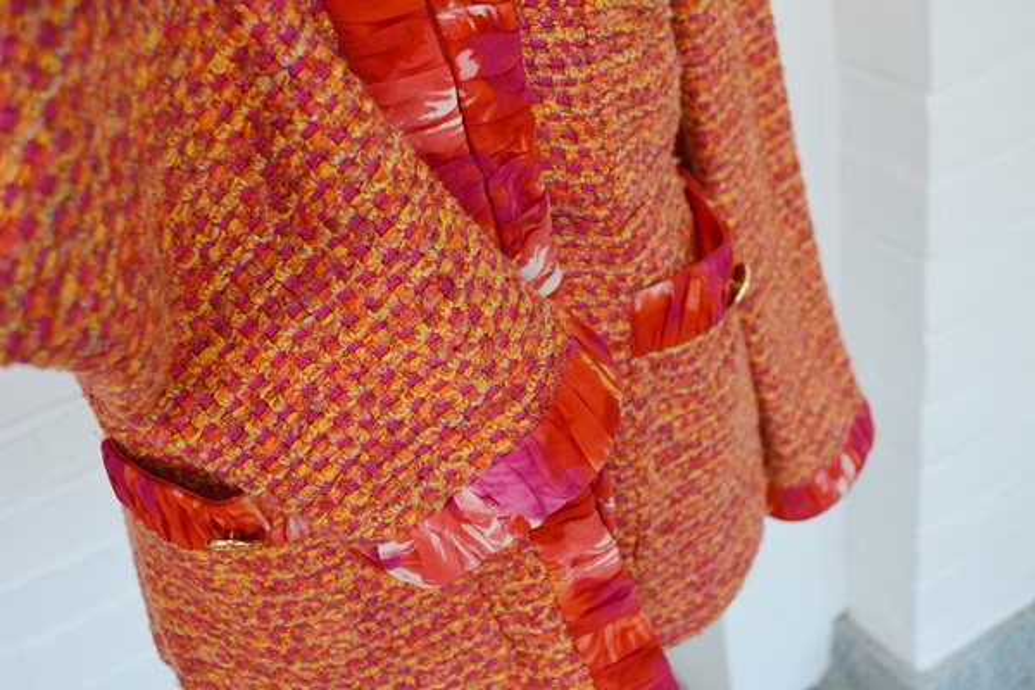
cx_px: 518
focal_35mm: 45
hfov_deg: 43.6
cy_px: 345
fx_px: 1294
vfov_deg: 29.9
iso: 320
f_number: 5.6
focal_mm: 30
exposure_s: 1/125
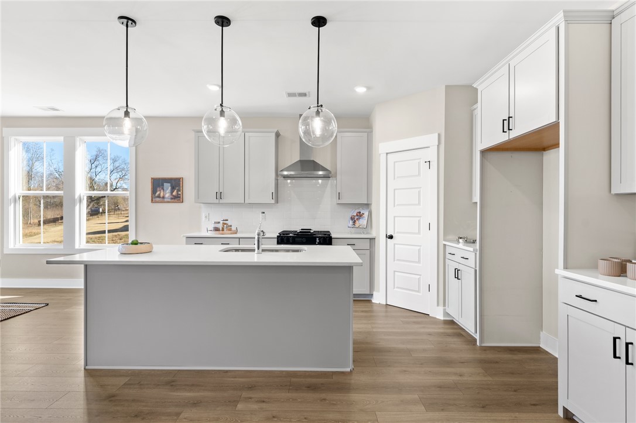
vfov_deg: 69.1
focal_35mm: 17
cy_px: 212
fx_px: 307
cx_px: 318
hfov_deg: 92.0
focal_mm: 17.4
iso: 400
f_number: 6.3
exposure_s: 1/5
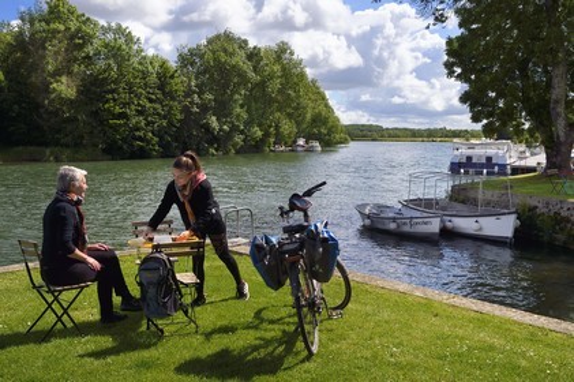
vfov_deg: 33.3
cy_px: 191
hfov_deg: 48.5
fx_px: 637
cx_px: 287
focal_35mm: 40
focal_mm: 40
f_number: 13
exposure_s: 1/250
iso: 200
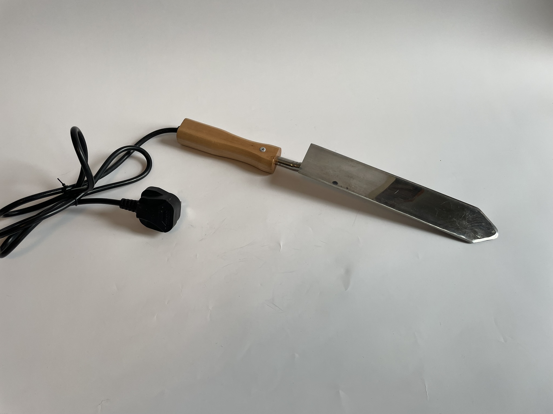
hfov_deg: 67.3
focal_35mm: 26
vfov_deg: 53.1
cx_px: 276
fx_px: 415
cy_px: 207
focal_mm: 4.2
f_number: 1.6
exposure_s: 1/100
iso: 64
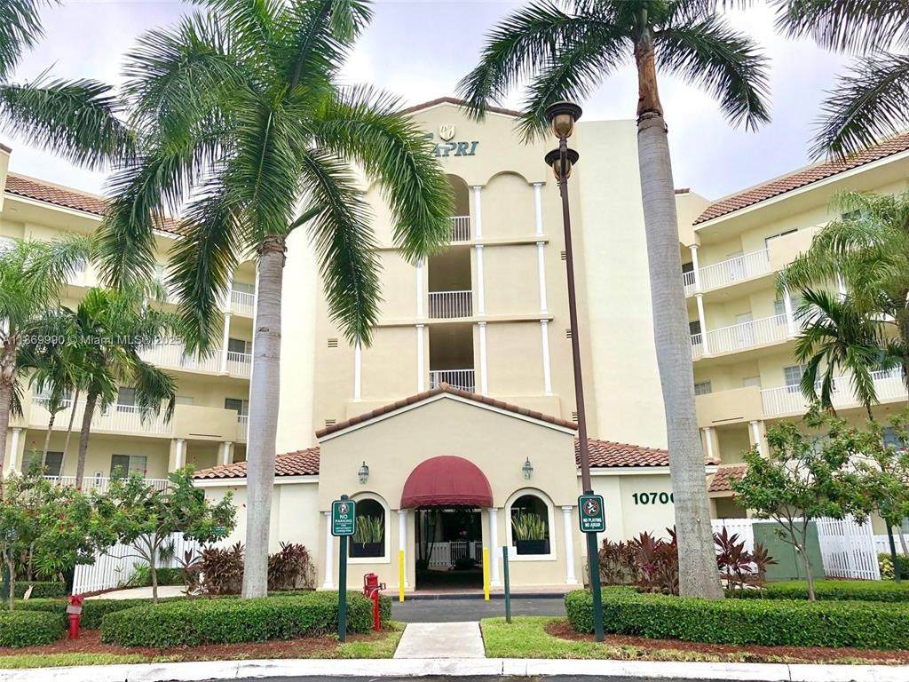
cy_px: 341
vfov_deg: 49.7
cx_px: 454
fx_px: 735
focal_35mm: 28
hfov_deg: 63.4
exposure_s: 1/738
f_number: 1.8
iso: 20
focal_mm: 3.99
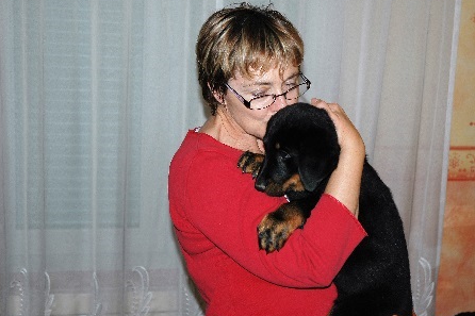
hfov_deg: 31.4
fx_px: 844
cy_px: 144
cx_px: 266
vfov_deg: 21.2
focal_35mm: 64
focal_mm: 38
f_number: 4.2
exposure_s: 1/60
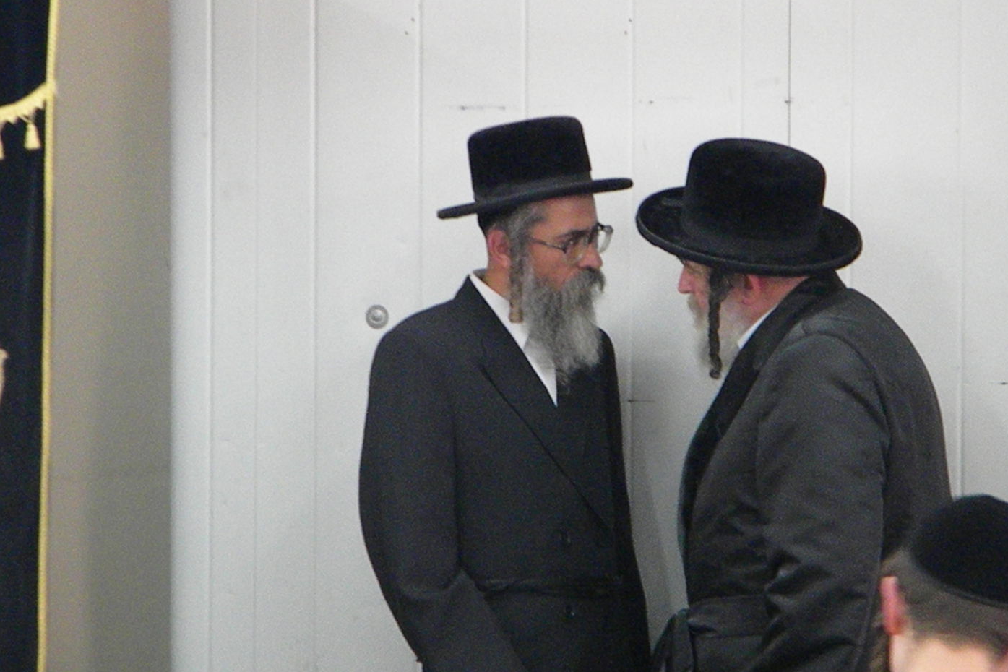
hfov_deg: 10.8
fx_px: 5348
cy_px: 308
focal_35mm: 191
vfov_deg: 7.2
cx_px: 505
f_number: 5.2
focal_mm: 33.1
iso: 1894
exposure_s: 1/65.4
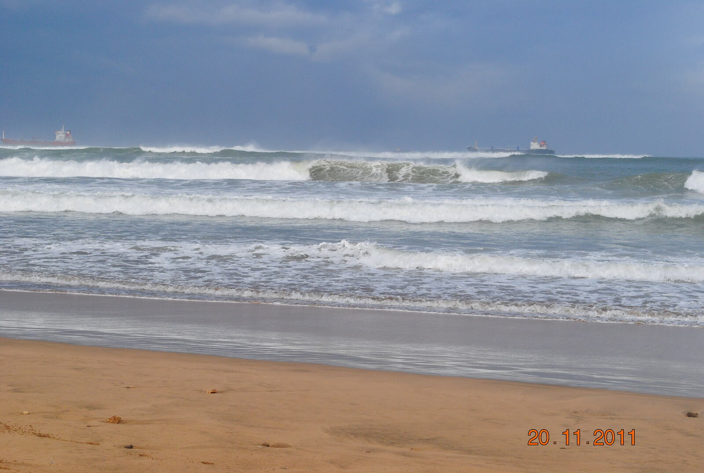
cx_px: 352
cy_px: 236
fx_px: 1617
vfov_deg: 16.6
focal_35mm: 82
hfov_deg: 24.6
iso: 400
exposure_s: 1/640
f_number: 13
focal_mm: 55
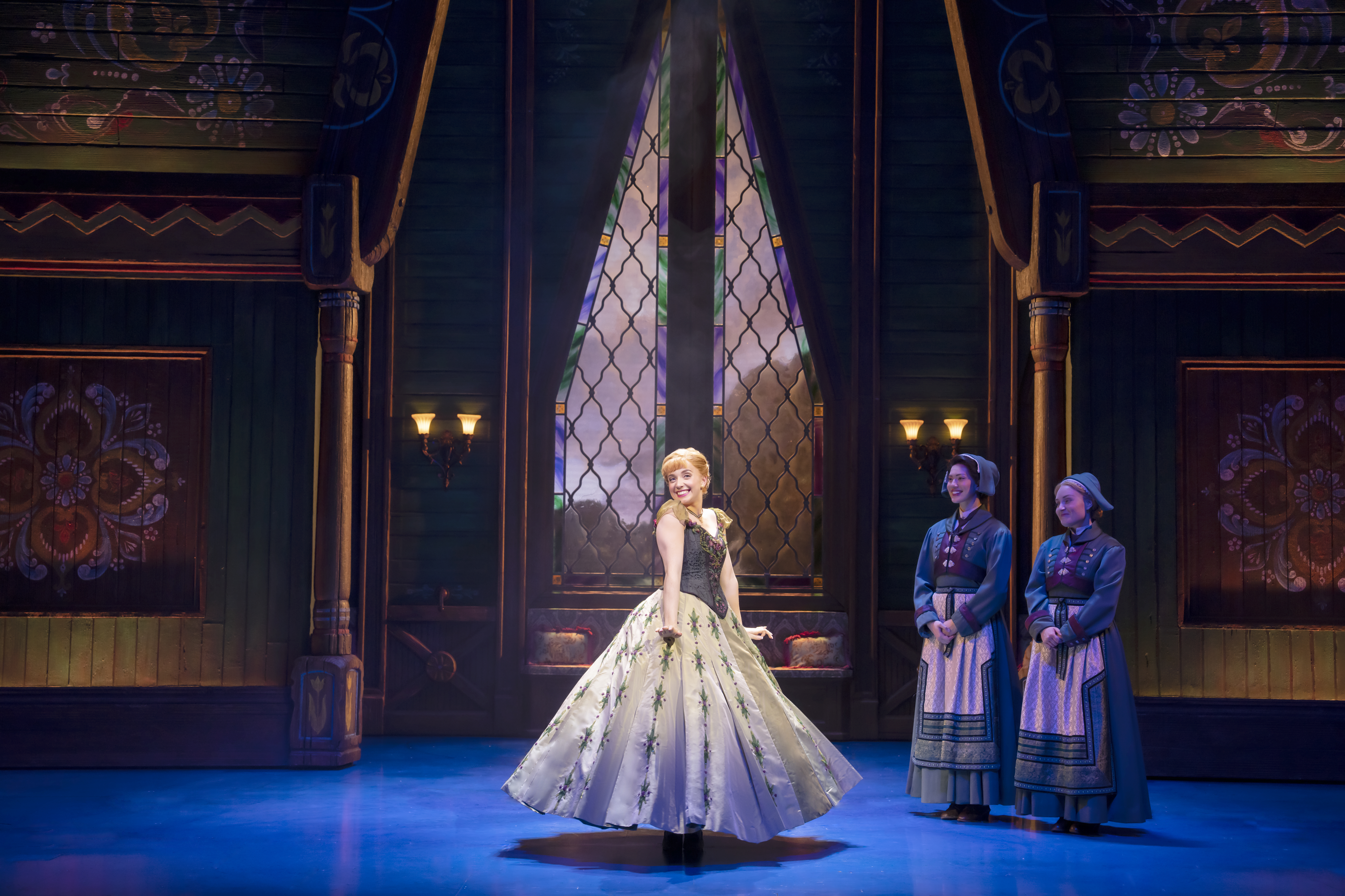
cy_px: 448
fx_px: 1943
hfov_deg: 38.2
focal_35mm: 52
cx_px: 672
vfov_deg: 26.0
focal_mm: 52
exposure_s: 1/250
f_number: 4
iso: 1000
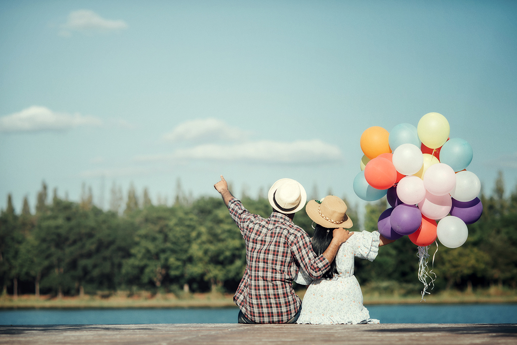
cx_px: 258
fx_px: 1939
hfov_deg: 15.2
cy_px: 172
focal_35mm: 135
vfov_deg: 10.2
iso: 100
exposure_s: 1/1000
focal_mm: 135
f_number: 4
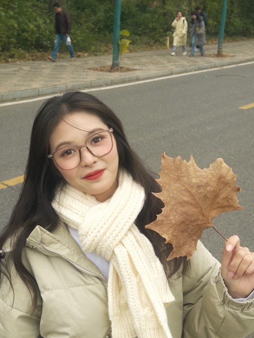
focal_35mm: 26
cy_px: 167
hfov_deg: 53.1
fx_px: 254
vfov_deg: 67.3
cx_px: 122
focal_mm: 6.86
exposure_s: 1/850
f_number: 1.78
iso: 80
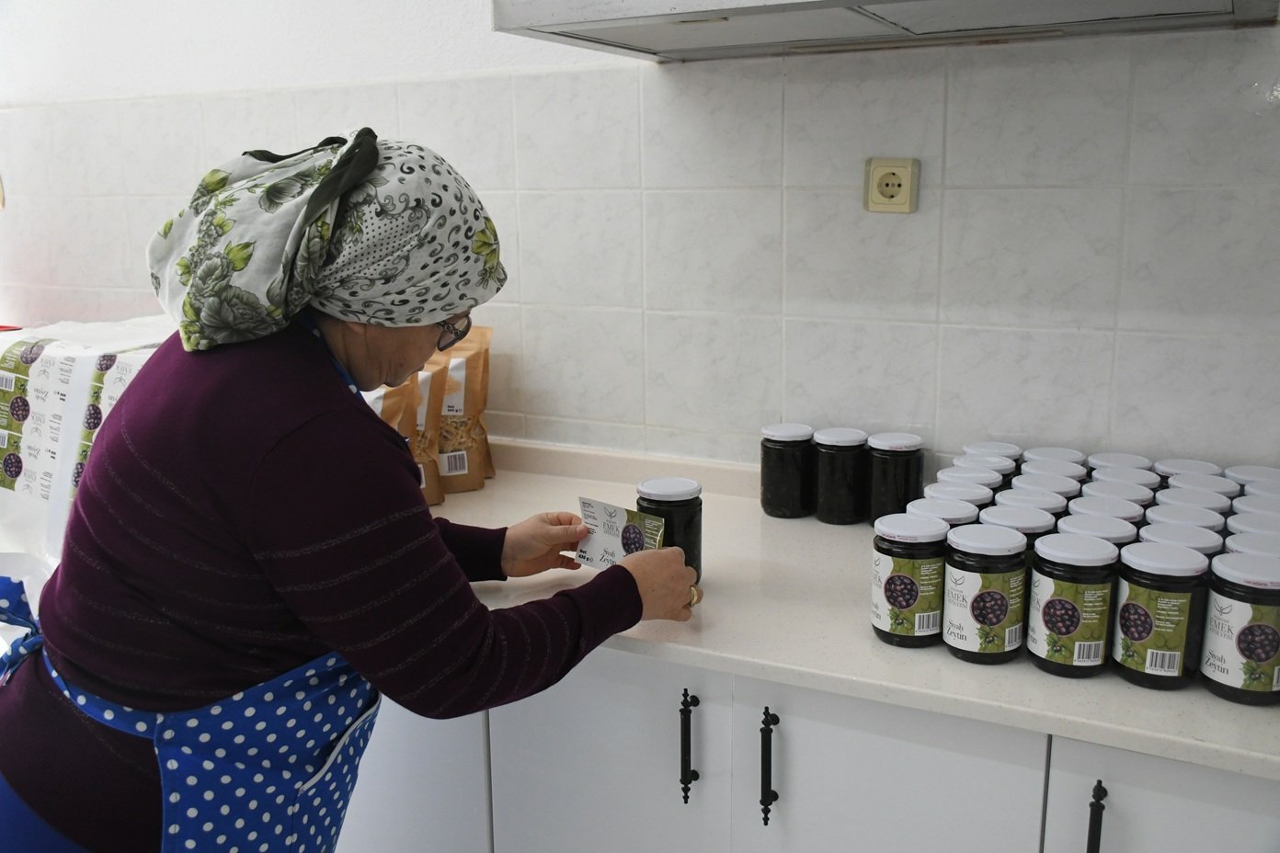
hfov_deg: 57.2
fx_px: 1173
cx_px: 640
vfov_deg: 40.0
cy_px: 426
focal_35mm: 33
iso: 2000
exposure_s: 1/320
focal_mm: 22
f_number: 4.5
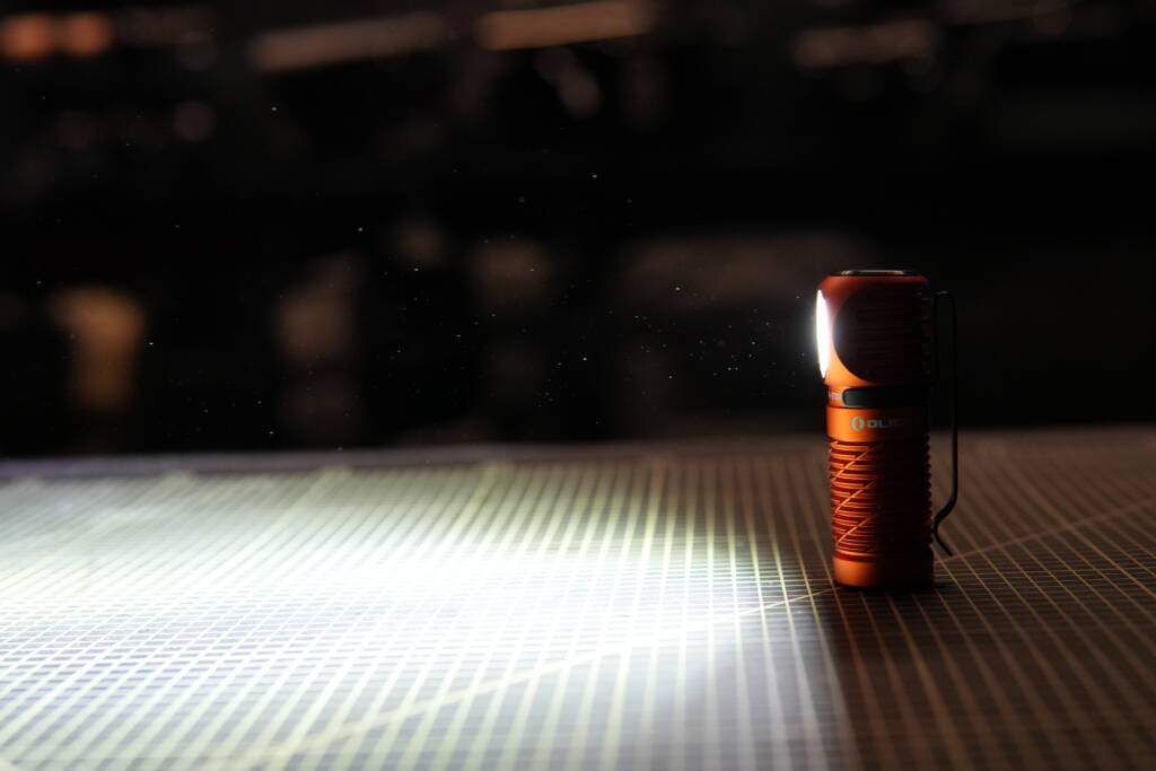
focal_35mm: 45
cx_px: 578
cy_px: 386
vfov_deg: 29.9
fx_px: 1445
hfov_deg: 43.6
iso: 1600
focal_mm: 30
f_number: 3.2
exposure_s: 1/160
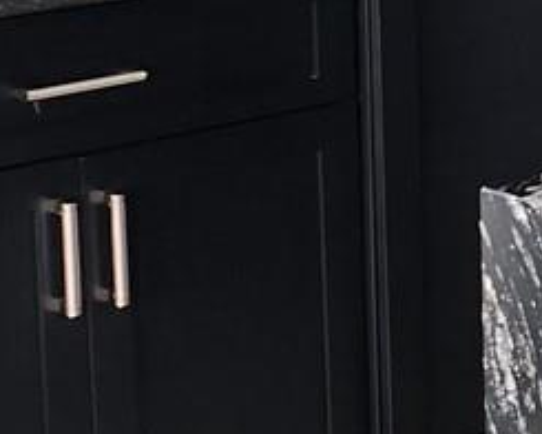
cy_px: -232
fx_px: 2454
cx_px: 1343
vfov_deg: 9.8
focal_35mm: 153
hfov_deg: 10.6
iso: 125
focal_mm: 5
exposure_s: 1/180
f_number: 1.8
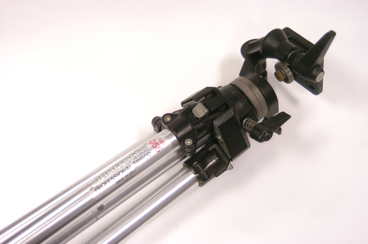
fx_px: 536
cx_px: 184
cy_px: 122
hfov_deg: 37.9
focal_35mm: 52
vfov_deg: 25.6
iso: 800
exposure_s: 1/50
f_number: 3.8
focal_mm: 35
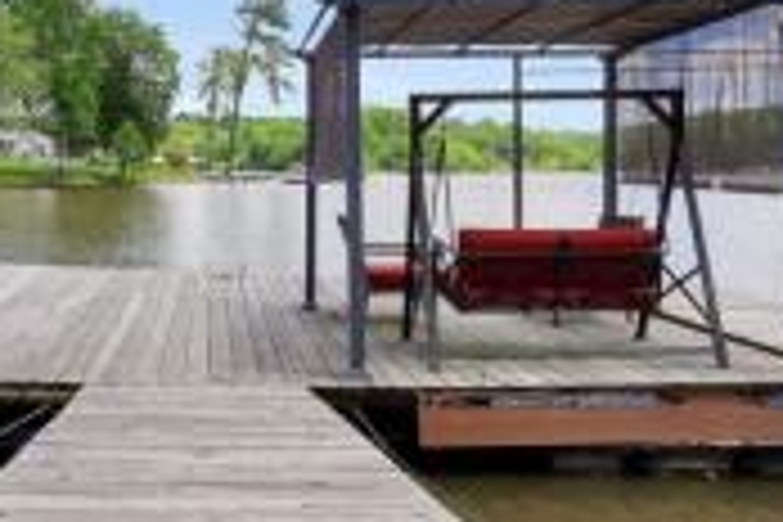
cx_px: 184
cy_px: 187
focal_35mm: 41
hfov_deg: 45.6
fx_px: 892
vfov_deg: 32.4
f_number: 9
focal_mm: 10
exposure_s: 1/125
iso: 100
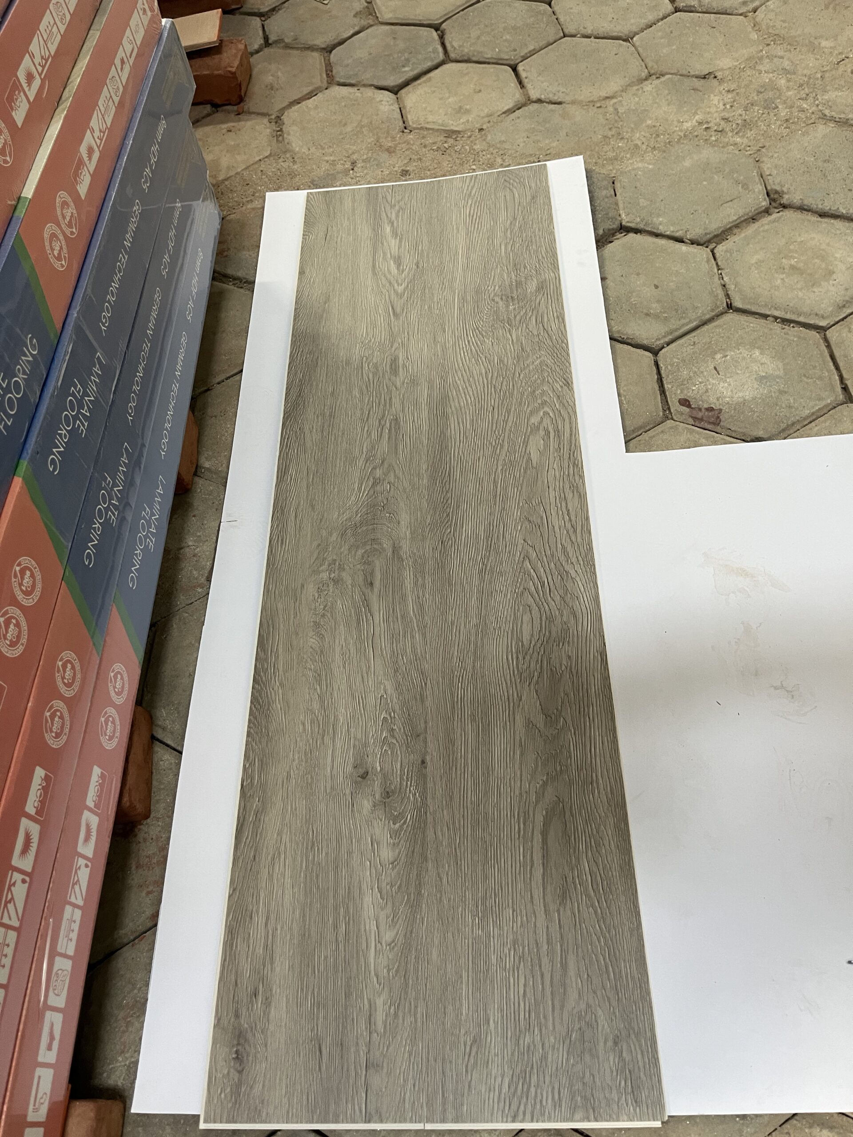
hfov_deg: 53.1
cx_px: 426
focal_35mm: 26
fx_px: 854
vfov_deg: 67.3
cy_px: 568
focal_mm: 5.1
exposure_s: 1/85
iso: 125
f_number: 1.6
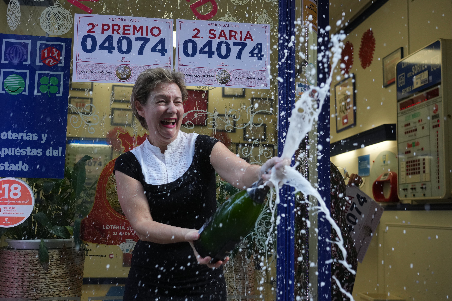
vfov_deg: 31.9
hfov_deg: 46.4
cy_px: 149
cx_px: 223
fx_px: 527
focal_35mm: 42
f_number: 4
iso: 1250
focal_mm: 41
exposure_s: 1/500
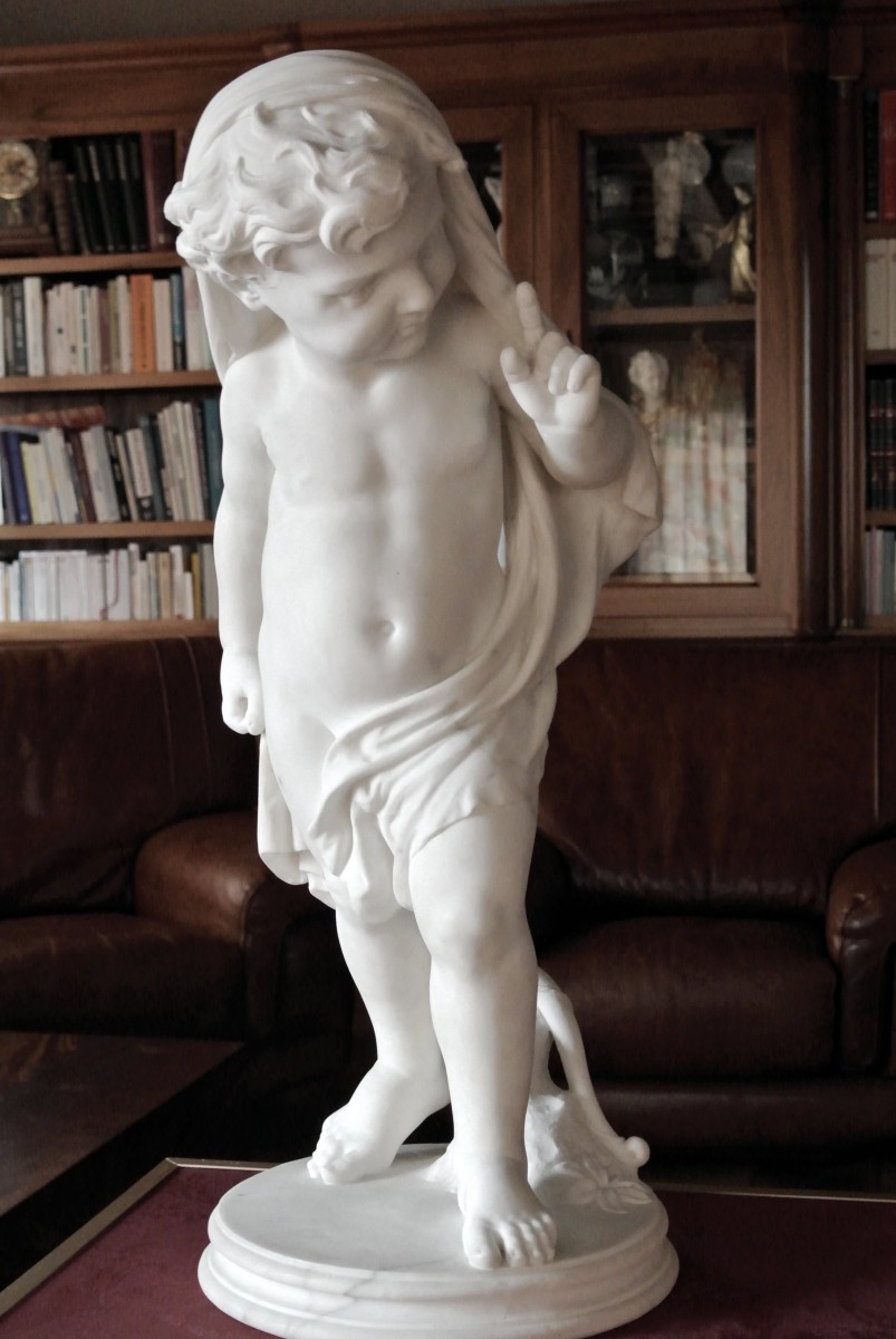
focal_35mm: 54
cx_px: 448
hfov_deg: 25.1
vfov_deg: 36.8
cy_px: 670
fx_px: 2011
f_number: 5
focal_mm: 20.3
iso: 1600
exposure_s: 1/8
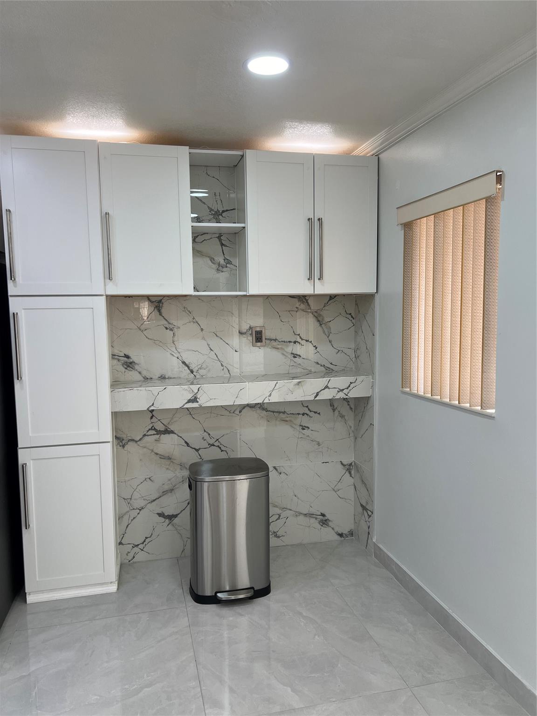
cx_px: 268
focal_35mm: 26
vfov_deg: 67.3
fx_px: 538
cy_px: 358
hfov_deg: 53.1
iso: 50
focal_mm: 5.7
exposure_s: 1/152
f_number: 1.5
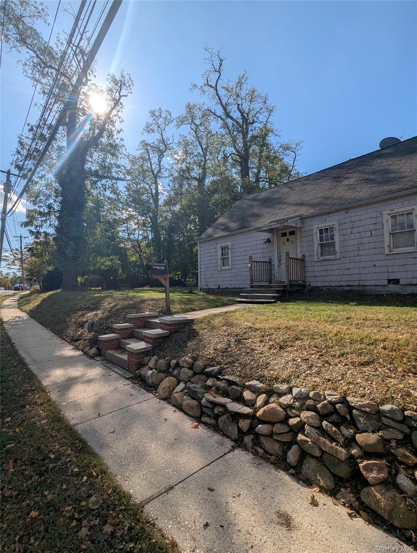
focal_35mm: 16
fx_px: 256
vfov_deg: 94.4
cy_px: 276
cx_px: 208
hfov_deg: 78.3
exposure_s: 1/3571
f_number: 2.2
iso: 52
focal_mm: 2.35
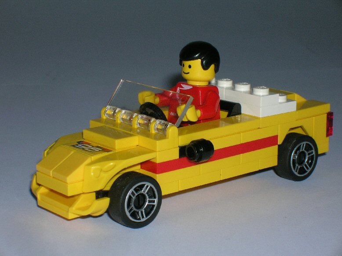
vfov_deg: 14.5
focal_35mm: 102
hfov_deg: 19.3
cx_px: 171
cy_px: 128
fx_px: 1007
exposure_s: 1/60.1
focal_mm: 17.1
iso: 50
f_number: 8.2
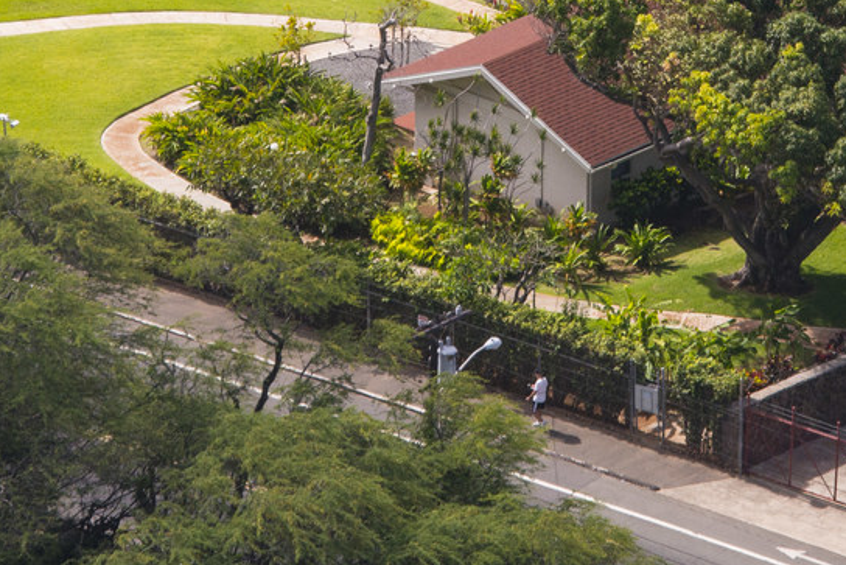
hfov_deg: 2.7
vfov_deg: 1.8
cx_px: 530
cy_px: -254
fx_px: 18240
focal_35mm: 776
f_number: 9
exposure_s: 1/250
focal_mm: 220
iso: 500
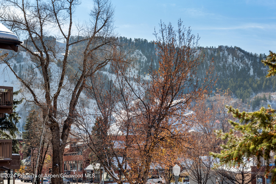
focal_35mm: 52
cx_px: 138
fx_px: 399
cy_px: 92
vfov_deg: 26.0
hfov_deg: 38.2
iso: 50
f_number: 7.1
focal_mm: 52
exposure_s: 1/60
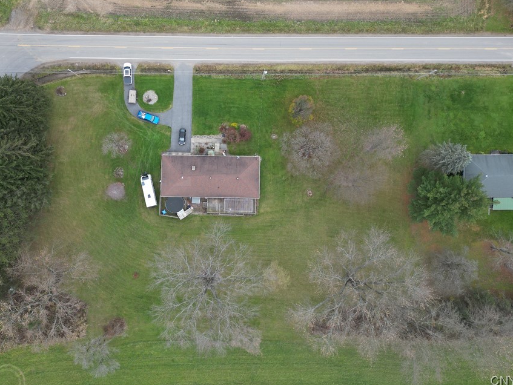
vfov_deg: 48.0
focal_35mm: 29
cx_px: 222
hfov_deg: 61.4
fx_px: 430
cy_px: 159
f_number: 1.7
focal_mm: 6.72
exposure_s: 1/350
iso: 100
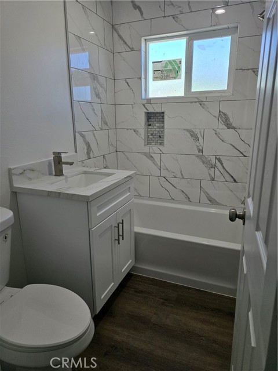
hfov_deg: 58.9
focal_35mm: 23
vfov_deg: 73.9
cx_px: 139
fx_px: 246
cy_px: 186
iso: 40
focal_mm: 6.3
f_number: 1.7
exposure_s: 1/180
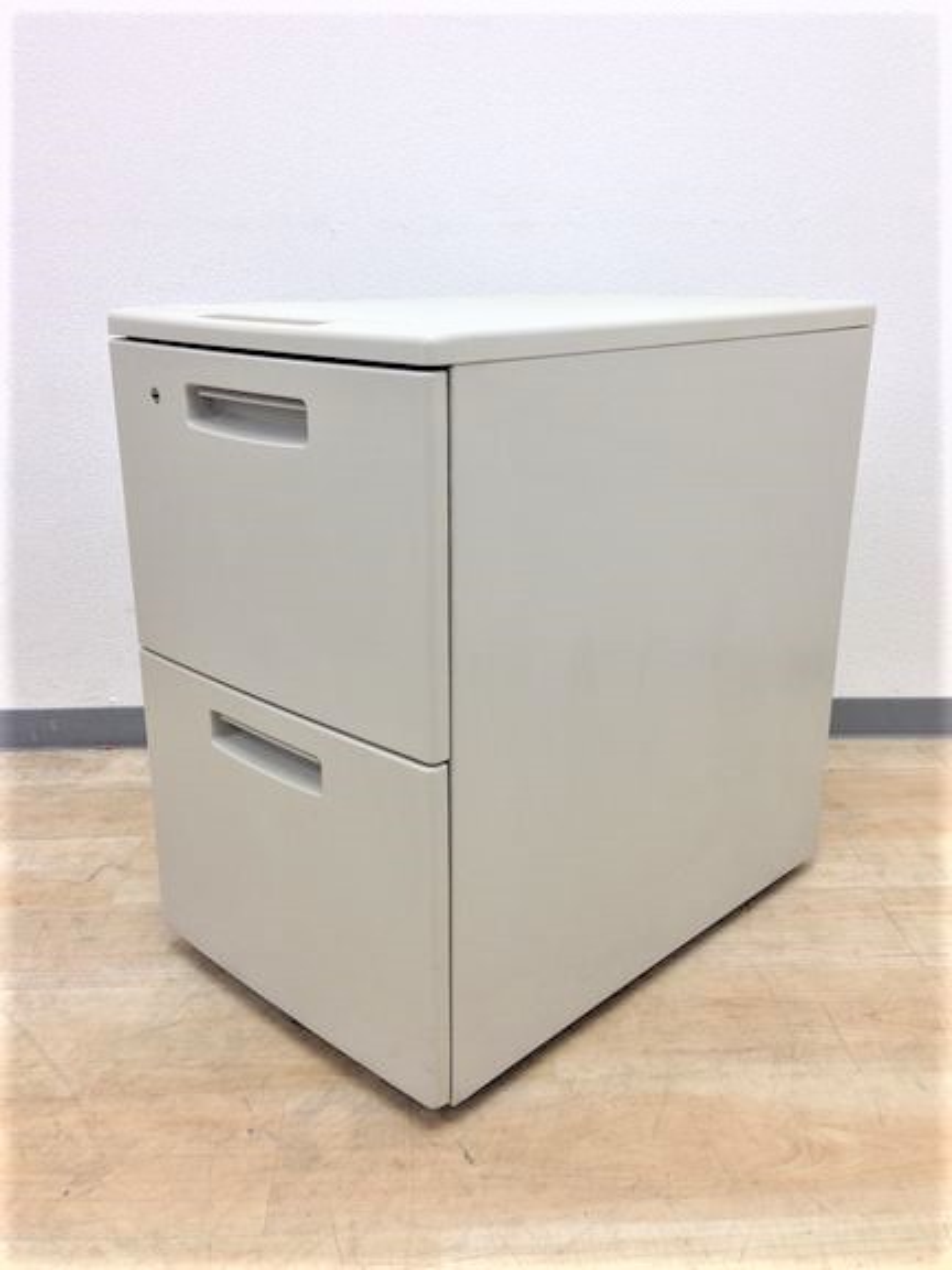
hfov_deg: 42.9
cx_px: 476
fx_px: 1210
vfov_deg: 55.4
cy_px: 635
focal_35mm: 33
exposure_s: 1/40
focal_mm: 4.12
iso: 50
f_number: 2.4
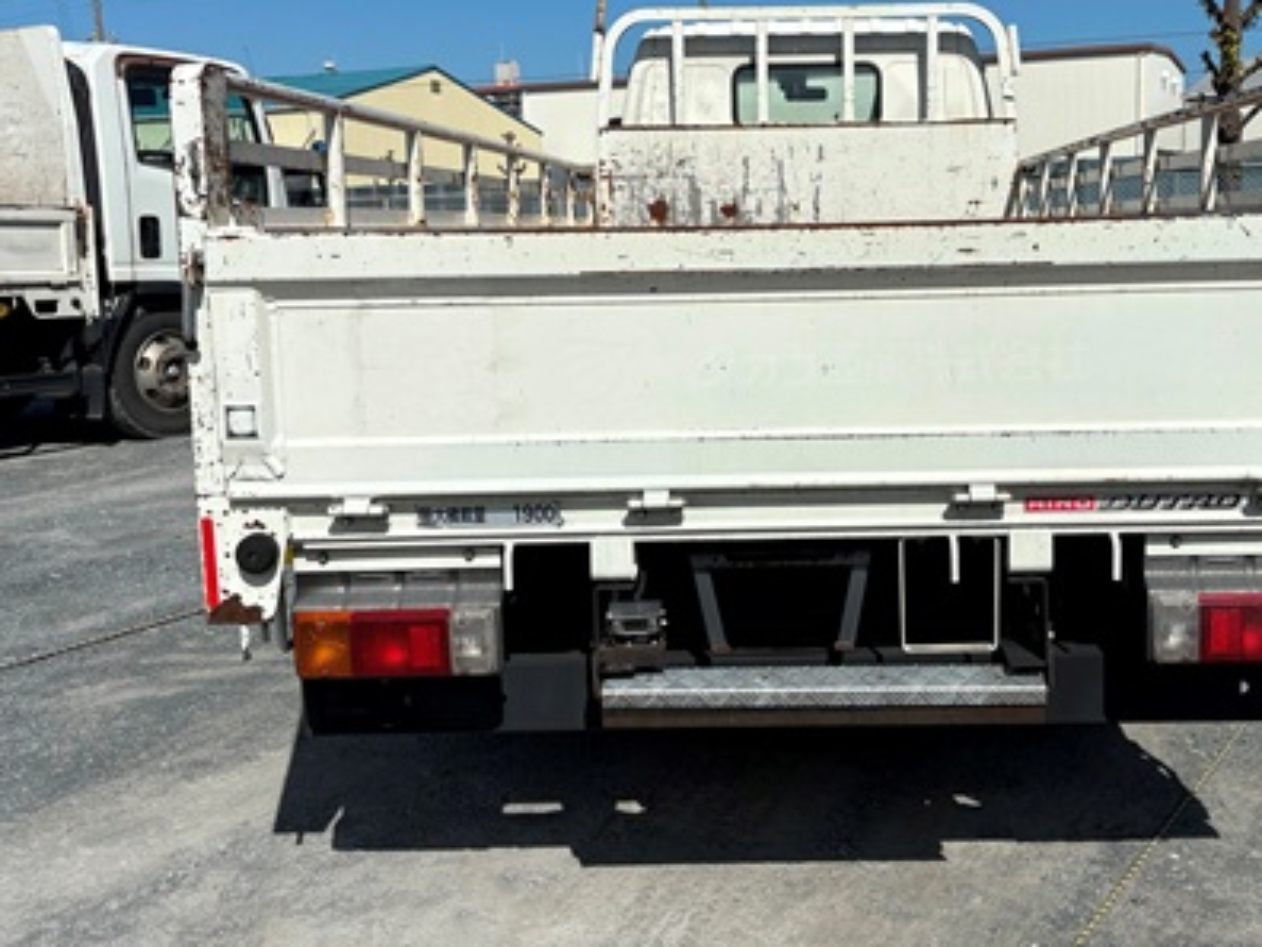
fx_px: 1531
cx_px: 784
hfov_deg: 44.5
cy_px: 427
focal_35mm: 42
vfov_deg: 34.3
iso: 50
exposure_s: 1/10101
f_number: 1.6
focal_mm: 5.96
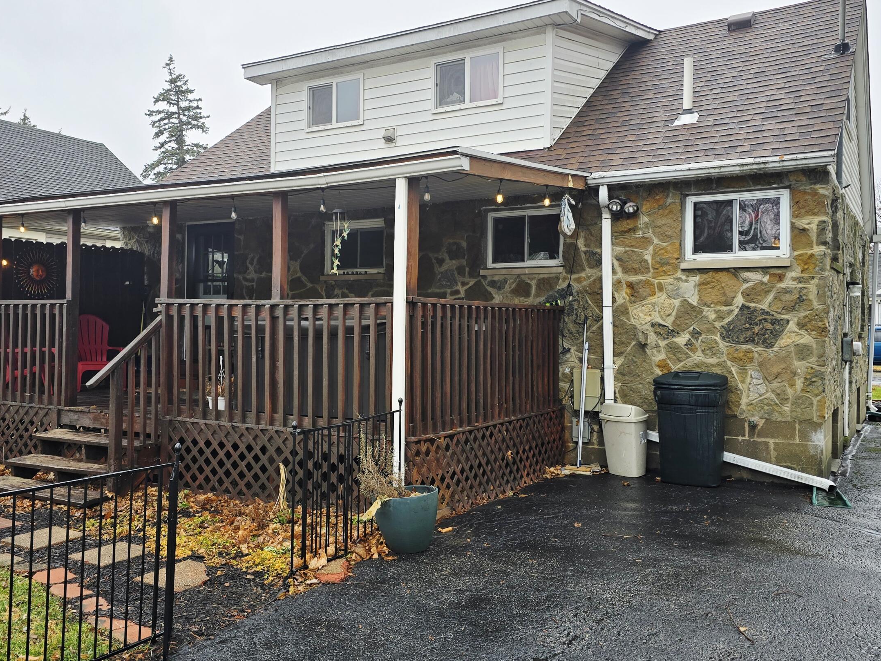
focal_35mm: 32
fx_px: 814
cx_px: 382
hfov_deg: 56.6
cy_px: 329
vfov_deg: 44.2
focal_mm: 6.3
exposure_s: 1/120
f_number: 1.7
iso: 20
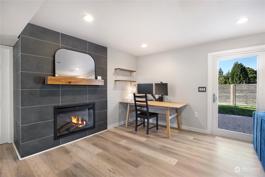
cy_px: 88
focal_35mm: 16
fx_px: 118
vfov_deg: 73.8
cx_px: 132
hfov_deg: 96.7
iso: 100
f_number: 8
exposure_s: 3.2
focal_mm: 16
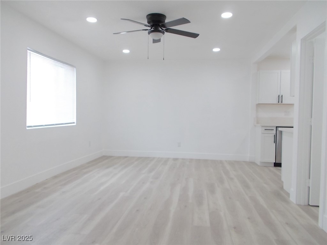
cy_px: 122
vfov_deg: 53.1
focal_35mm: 26
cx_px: 164
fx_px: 246
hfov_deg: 67.3
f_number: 3.2
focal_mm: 4.6
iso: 100
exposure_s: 1/25
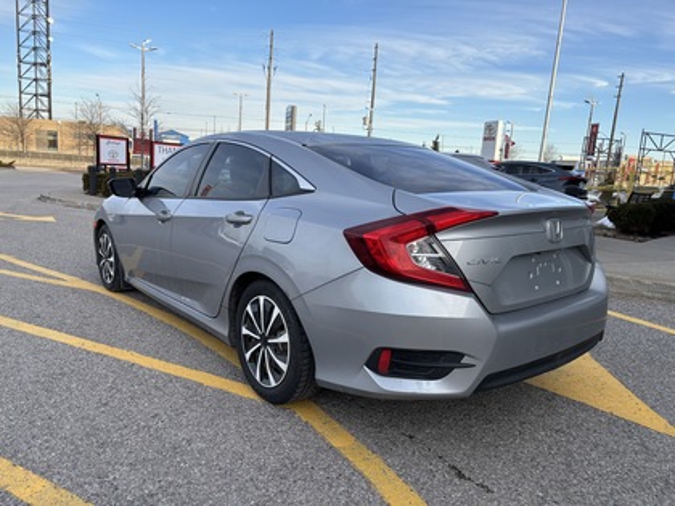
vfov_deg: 53.1
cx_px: 338
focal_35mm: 26
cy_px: 253
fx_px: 507
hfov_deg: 67.3
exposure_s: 1/1164
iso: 50
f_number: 1.6
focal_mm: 5.96
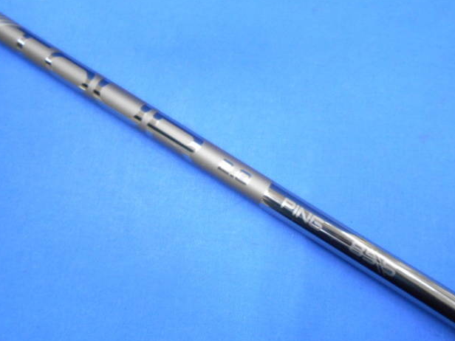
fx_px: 355
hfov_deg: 65.3
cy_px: 168
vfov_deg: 51.4
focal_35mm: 27
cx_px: 230
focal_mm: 4.6
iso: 400
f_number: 3.2
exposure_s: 1/30
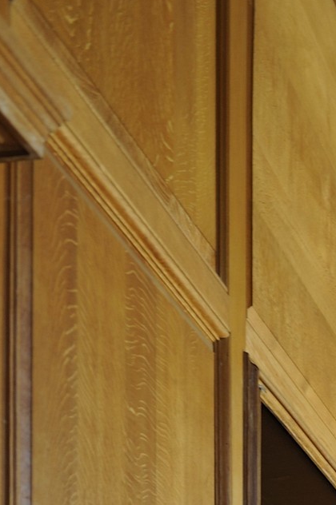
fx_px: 1389
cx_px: 586
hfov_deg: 12.7
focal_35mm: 99
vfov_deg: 16.8
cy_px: 930
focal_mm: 26
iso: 200
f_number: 3.5
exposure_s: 1/40
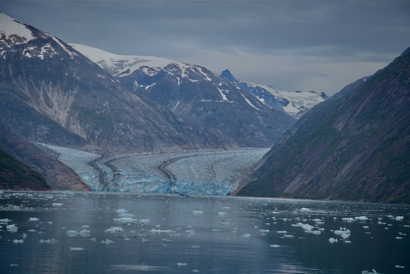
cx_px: 205
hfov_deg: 17.1
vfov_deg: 11.4
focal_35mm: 120
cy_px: 137
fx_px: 1367
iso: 100
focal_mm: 120
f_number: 8
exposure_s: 1/250
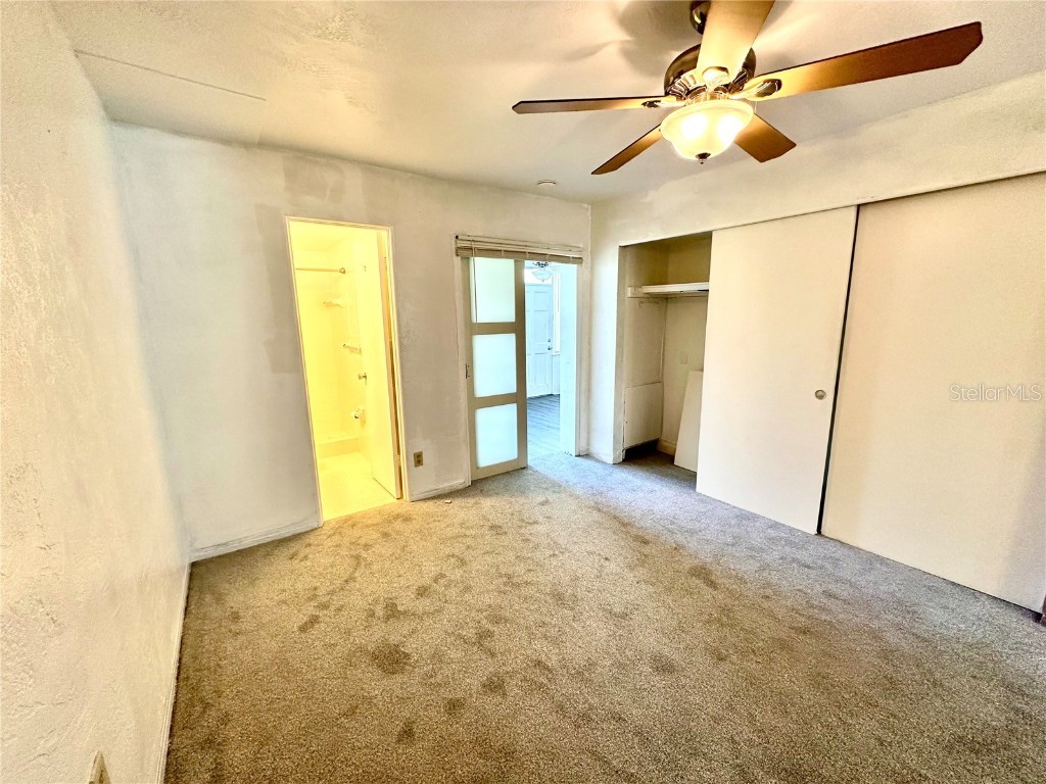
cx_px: 523
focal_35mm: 14
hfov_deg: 102.1
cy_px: 392
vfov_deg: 85.7
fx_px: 423
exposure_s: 1/60
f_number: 2.2
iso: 160
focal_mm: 2.22
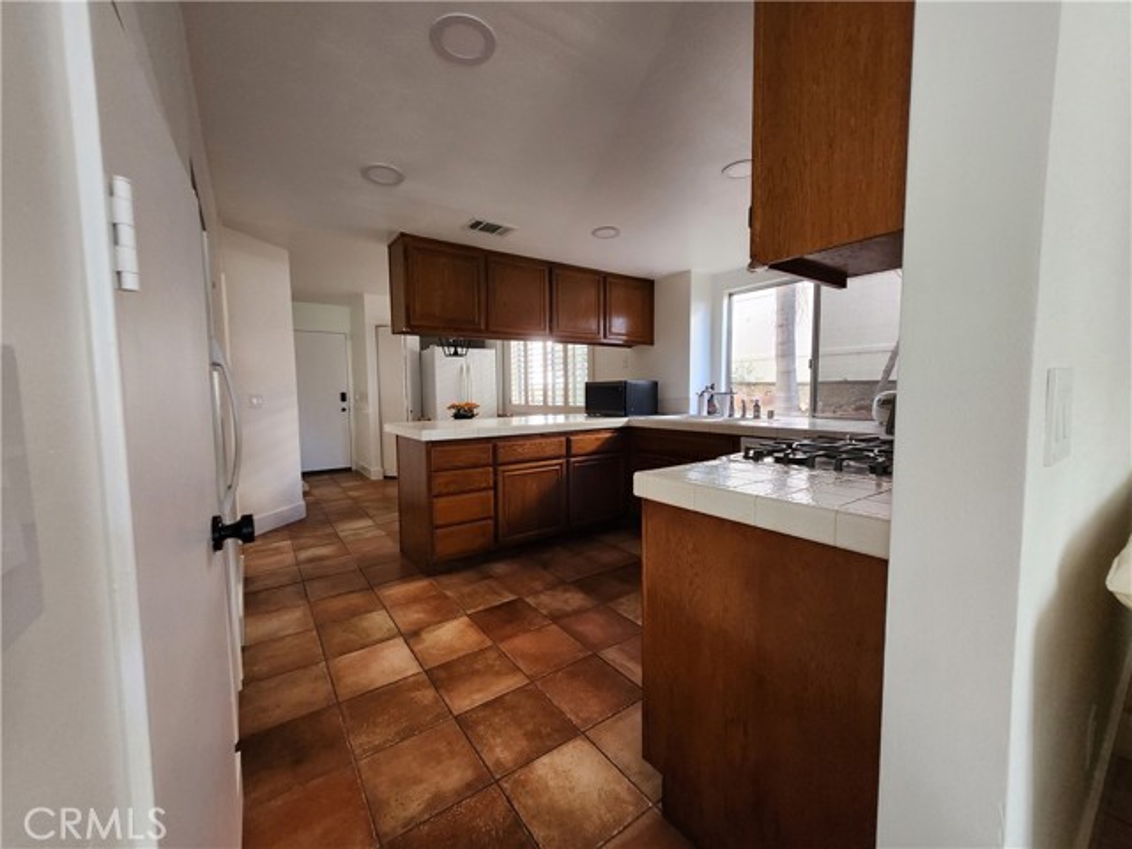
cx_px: 566
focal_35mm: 13
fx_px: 425
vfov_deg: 89.9
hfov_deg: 106.2
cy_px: 424
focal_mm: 1.74
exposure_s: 1/60
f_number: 2.2
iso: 250
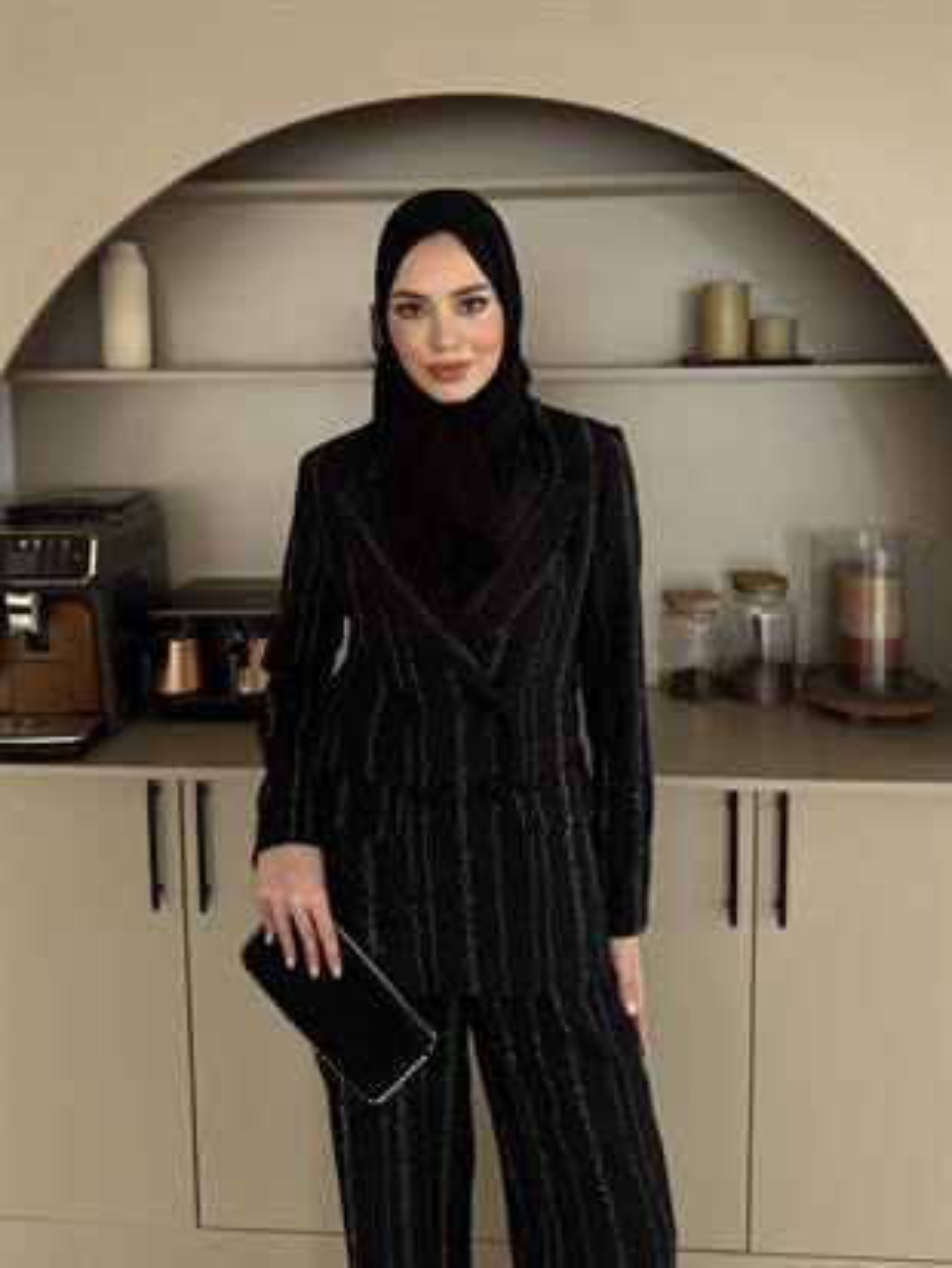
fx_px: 880
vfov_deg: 71.6
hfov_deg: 56.8
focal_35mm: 24
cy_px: 634
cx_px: 476
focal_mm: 6.76
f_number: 1.78
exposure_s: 1/121
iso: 80
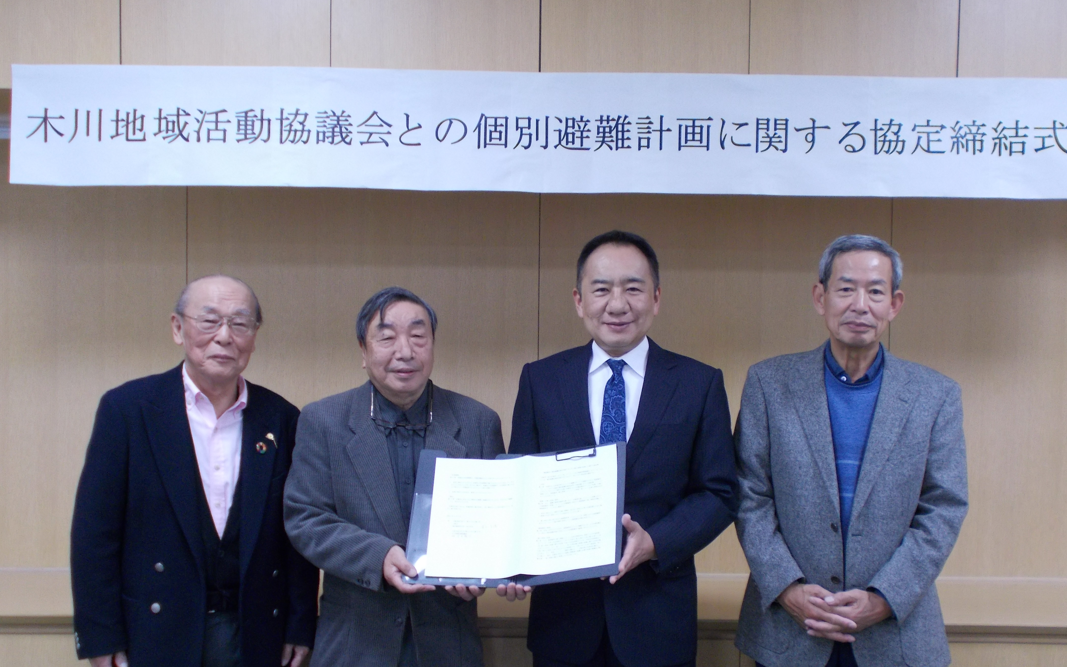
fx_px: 1309
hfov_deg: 44.4
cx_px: 555
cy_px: 396
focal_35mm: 45
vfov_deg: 28.5
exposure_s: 1/30
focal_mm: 6.9
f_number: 3.9
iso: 200
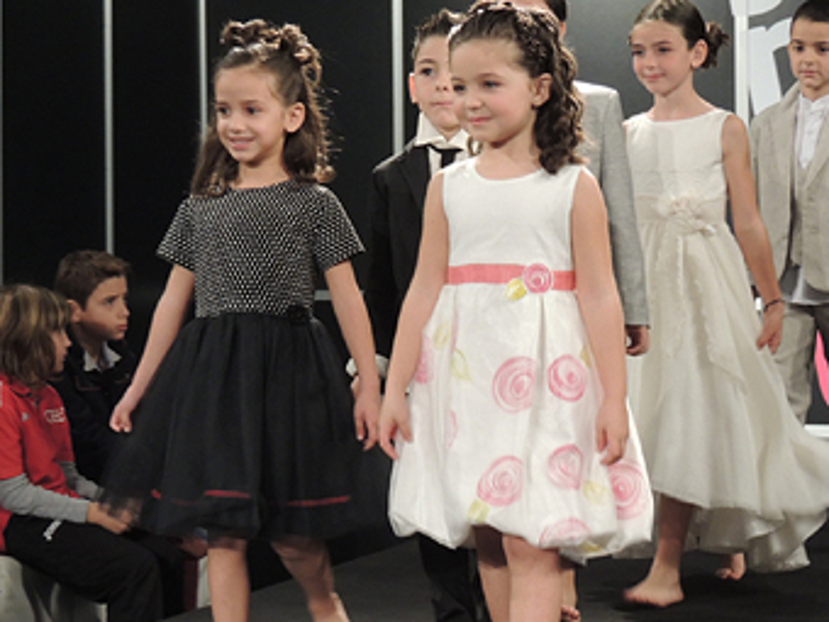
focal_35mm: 115
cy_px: 326
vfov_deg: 12.9
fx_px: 2754
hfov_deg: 17.1
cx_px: 380
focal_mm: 15.1
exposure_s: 1/50
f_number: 4
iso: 400
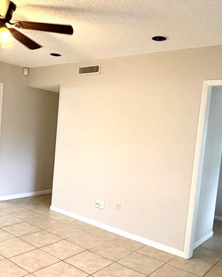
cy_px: 153
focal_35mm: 35
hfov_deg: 42.2
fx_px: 287
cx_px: 105
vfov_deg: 51.4
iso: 320
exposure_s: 1/120
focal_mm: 2.22
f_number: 2.2
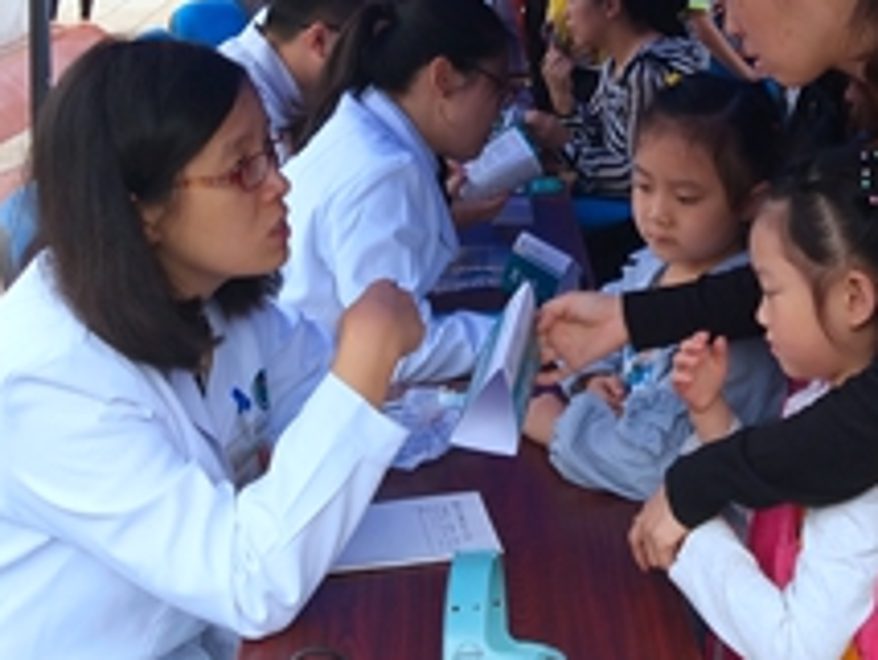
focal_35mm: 70
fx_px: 1777
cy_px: 64
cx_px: 706
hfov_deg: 27.2
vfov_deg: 20.6
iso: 108
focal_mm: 3.95
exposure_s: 1/256
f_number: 1.8
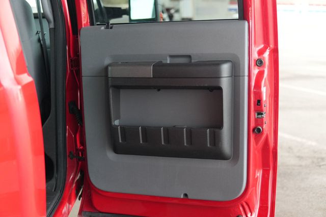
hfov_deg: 43.6
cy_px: 108
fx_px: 407
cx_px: 163
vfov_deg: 29.8
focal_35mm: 45
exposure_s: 1/160
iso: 2000
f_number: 2
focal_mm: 30
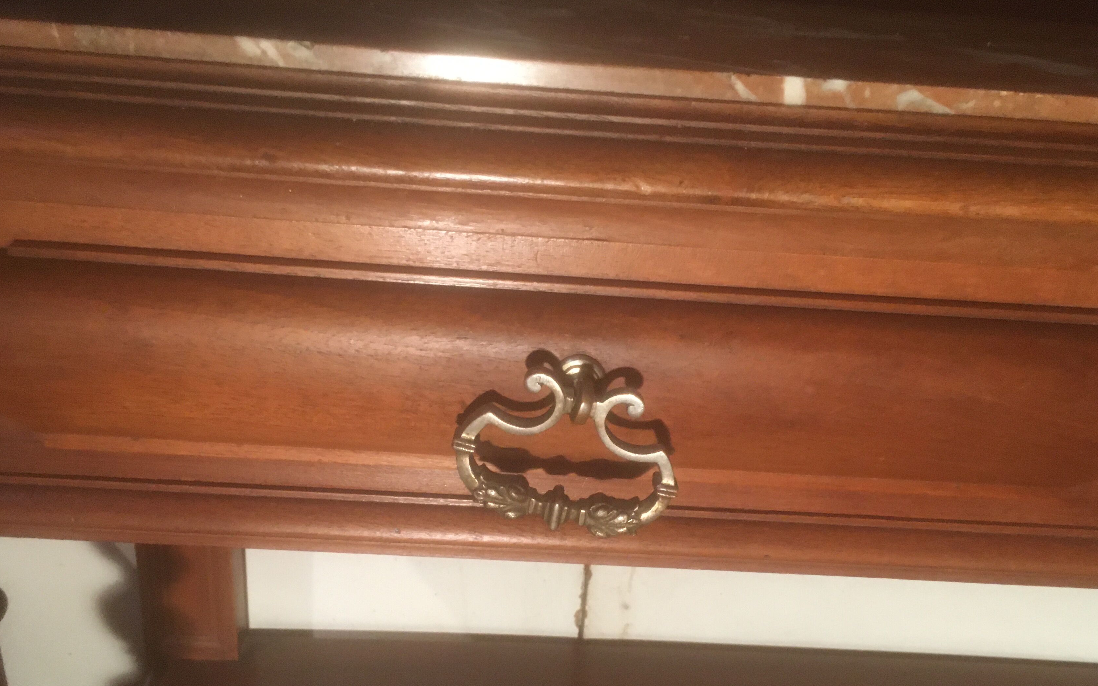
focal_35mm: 37
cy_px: 466
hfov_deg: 52.7
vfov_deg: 34.1
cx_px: 559
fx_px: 1107
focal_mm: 4.15
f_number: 2.2
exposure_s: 1/25
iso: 200
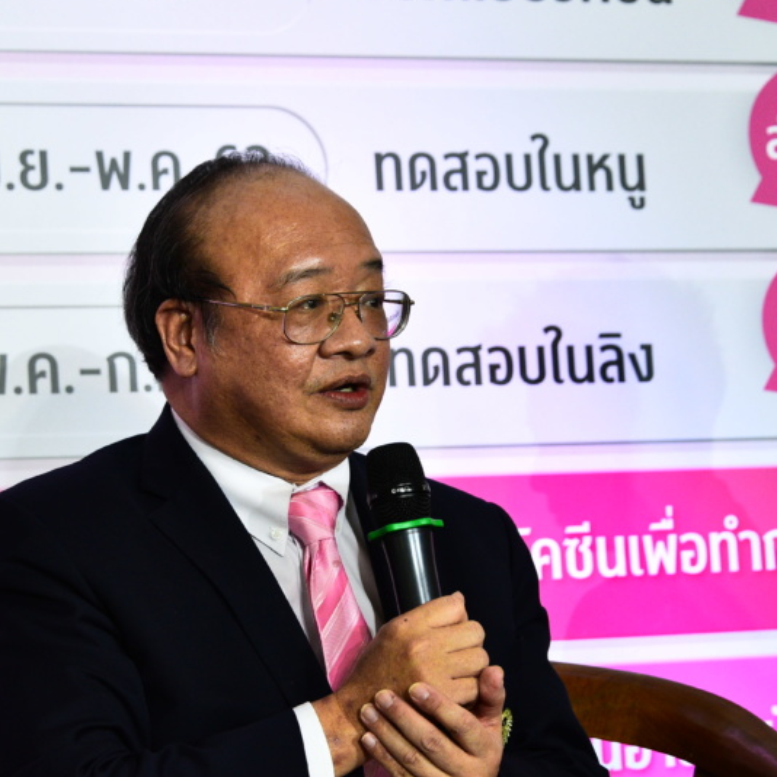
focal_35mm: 163
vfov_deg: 10.7
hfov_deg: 10.7
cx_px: 384
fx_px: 4139
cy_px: 487
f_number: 5.6
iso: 1600
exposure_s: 1/180
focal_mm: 100
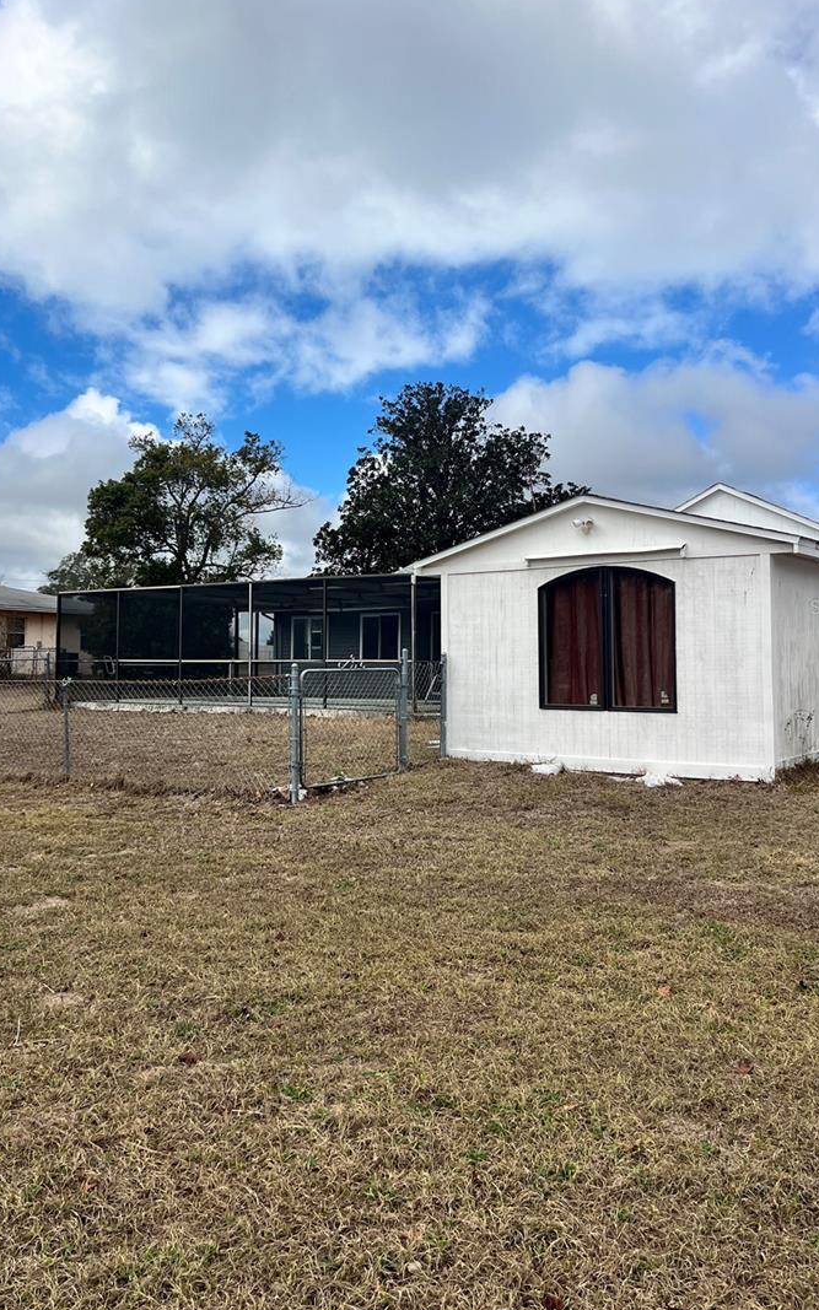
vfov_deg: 61.2
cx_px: 345
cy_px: 607
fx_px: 1107
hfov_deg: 40.5
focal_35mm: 31
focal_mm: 5.1
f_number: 1.6
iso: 50
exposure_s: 1/4651
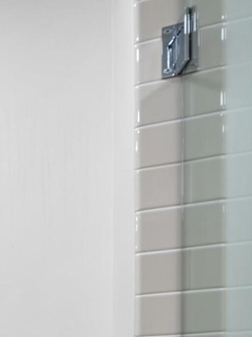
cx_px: -565
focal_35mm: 65
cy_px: 445
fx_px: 631
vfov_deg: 25.4
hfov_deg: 10.5
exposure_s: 1/1.25
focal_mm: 12
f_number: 6.3
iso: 125
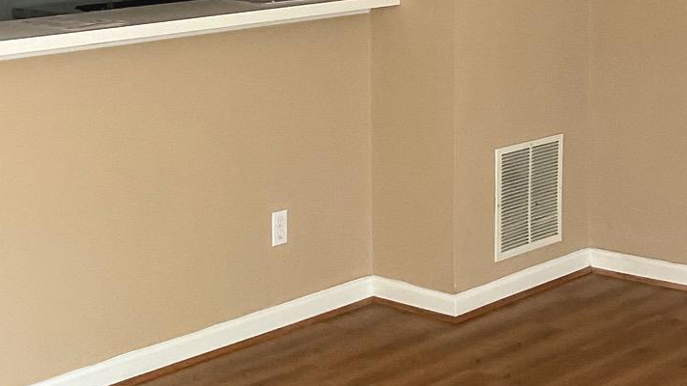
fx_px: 1658
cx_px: 468
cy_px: 13
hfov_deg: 23.3
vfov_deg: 13.1
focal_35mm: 91
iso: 64
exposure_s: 1/66
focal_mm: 3
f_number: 1.8
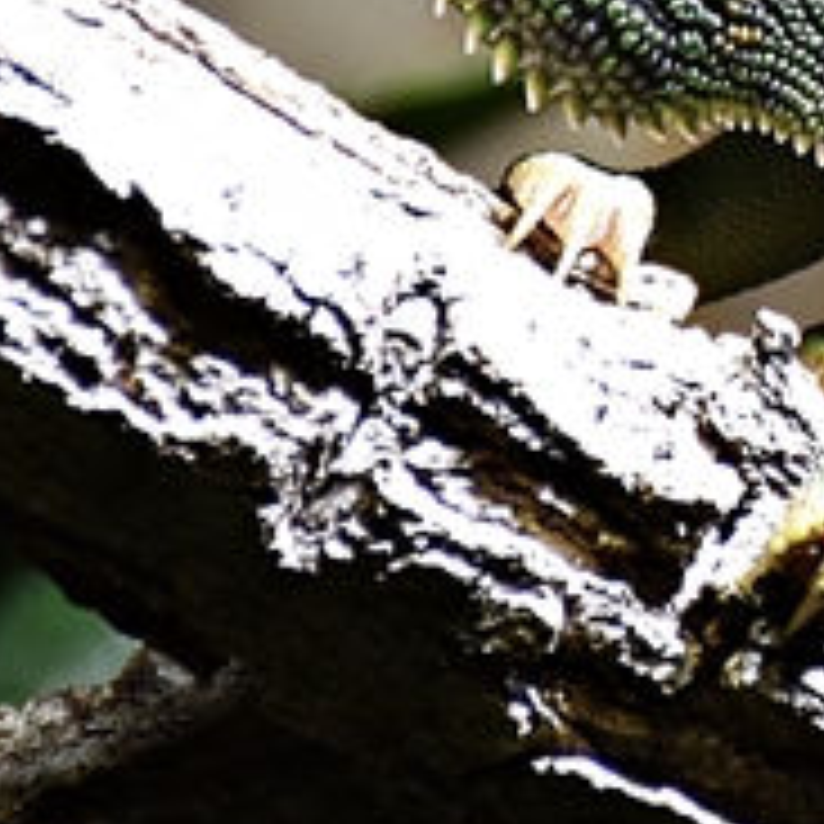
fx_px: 26931
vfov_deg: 1.8
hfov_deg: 1.8
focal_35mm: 1000
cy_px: -173
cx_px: 1202
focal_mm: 140
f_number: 5.6
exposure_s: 1/320
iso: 400
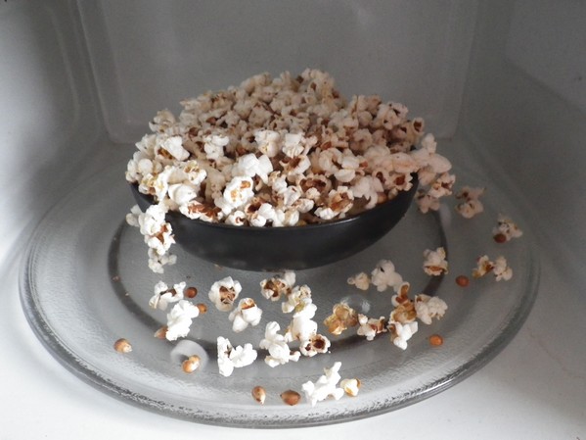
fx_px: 474
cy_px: 220
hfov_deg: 63.5
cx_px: 293
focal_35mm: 28
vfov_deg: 49.7
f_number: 3.5
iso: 800
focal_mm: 5
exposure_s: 1/25
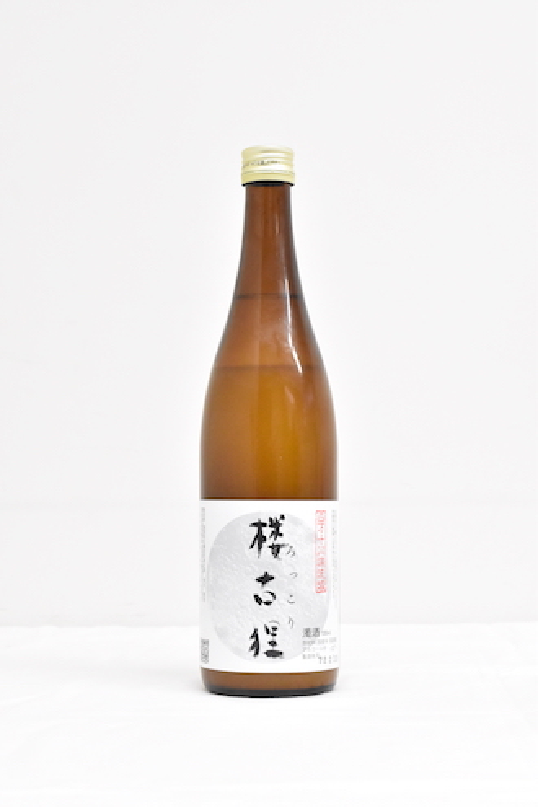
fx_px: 1513
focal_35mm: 68
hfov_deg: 20.2
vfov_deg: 29.9
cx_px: 269
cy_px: 404
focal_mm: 45
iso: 8000
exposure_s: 1/80
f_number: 13
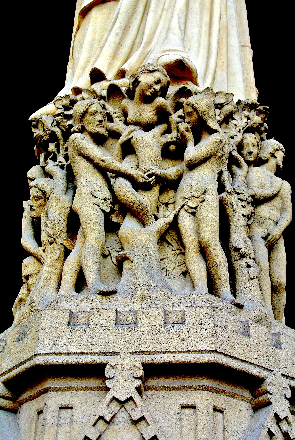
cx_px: 148
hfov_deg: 27.6
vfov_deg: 40.3
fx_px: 601
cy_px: 220
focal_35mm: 49
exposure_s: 1/160
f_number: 4.5
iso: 100
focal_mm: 18.2
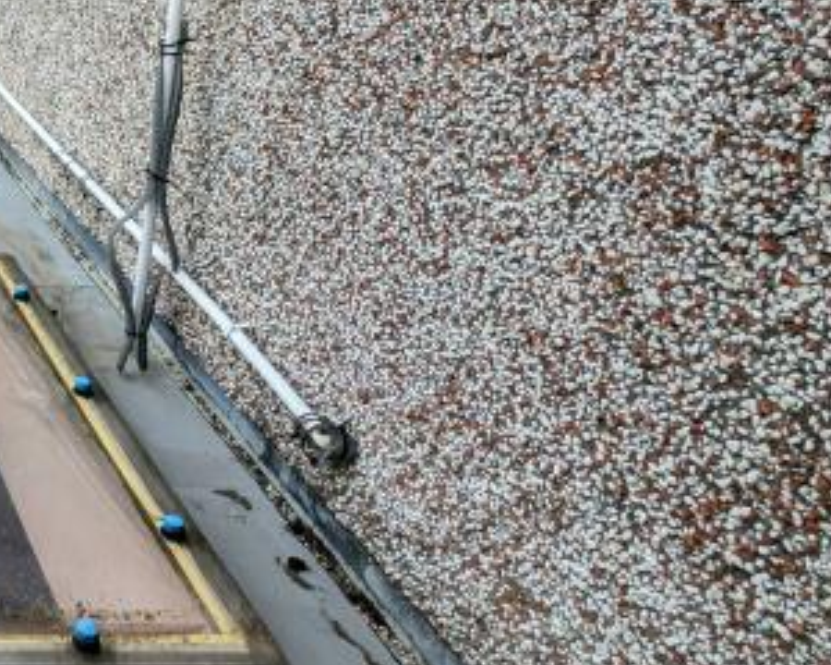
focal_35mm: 40
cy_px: 115
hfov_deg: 33.1
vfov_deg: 35.9
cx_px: -260
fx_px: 984
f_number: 1.95
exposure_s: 1/322
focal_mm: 2.23
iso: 38
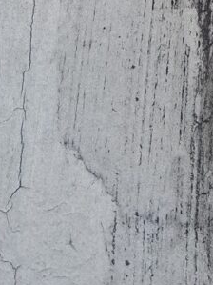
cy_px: -170
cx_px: 279
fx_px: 731
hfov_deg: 15.7
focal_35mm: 89
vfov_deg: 18.8
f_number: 1.8
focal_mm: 3.98
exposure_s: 1/123
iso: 25
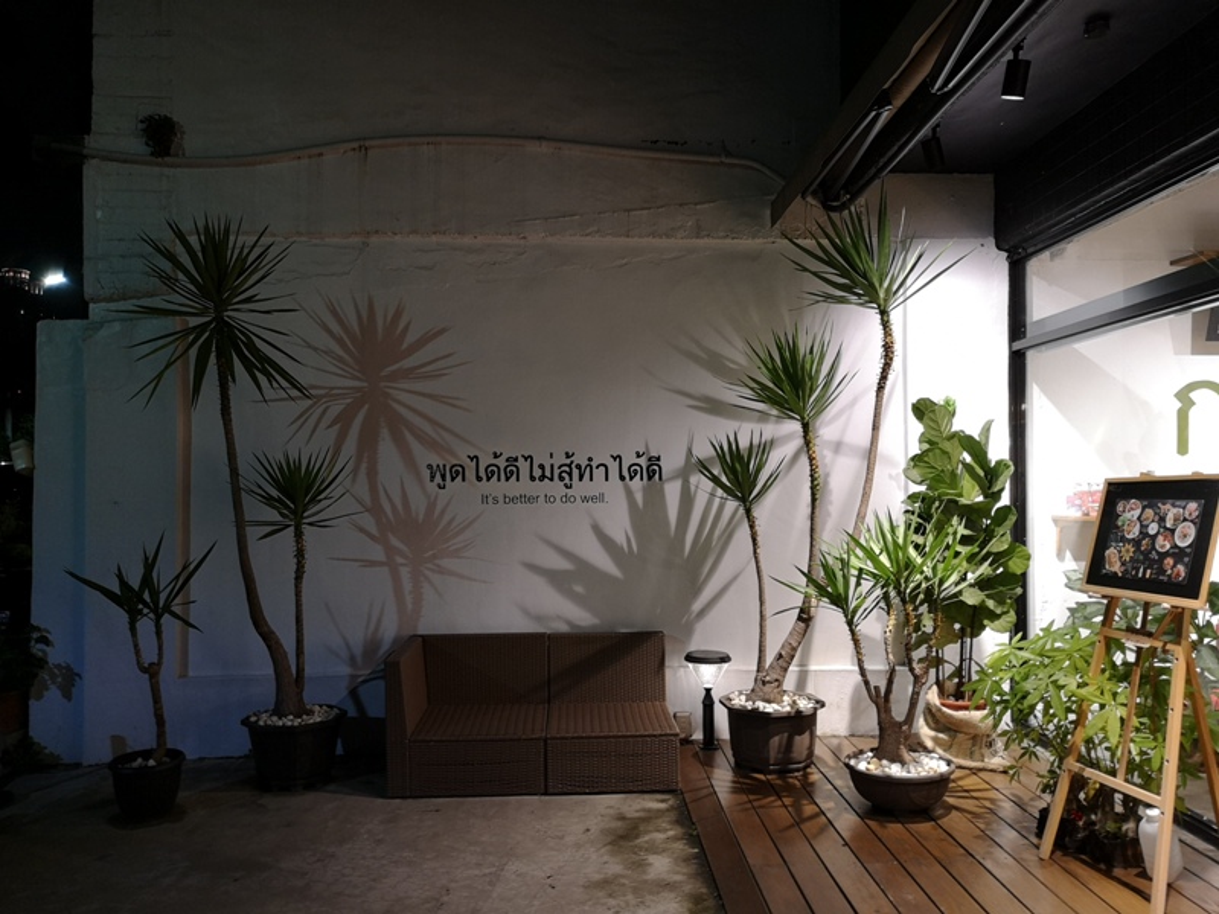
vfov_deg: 51.4
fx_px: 951
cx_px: 610
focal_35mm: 27
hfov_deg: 65.3
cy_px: 457
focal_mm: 3.95
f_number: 1.8
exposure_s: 1/30
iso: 160
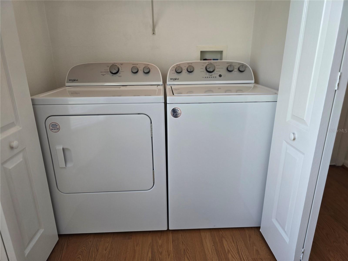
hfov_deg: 73.9
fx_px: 231
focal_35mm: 23
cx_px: 174
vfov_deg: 58.9
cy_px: 130
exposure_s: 1/120
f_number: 1.7
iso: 80
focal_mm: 6.3
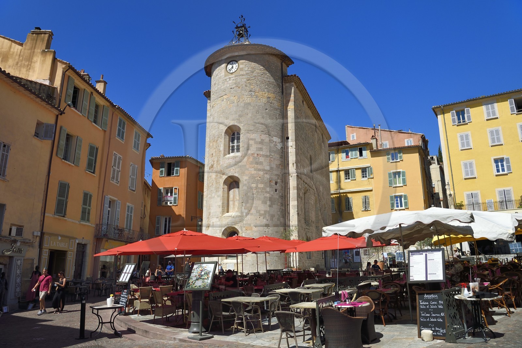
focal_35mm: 24
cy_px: 174
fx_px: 348
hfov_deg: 73.8
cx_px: 261
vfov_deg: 53.1
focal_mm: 24
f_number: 10
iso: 200
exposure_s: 1/640
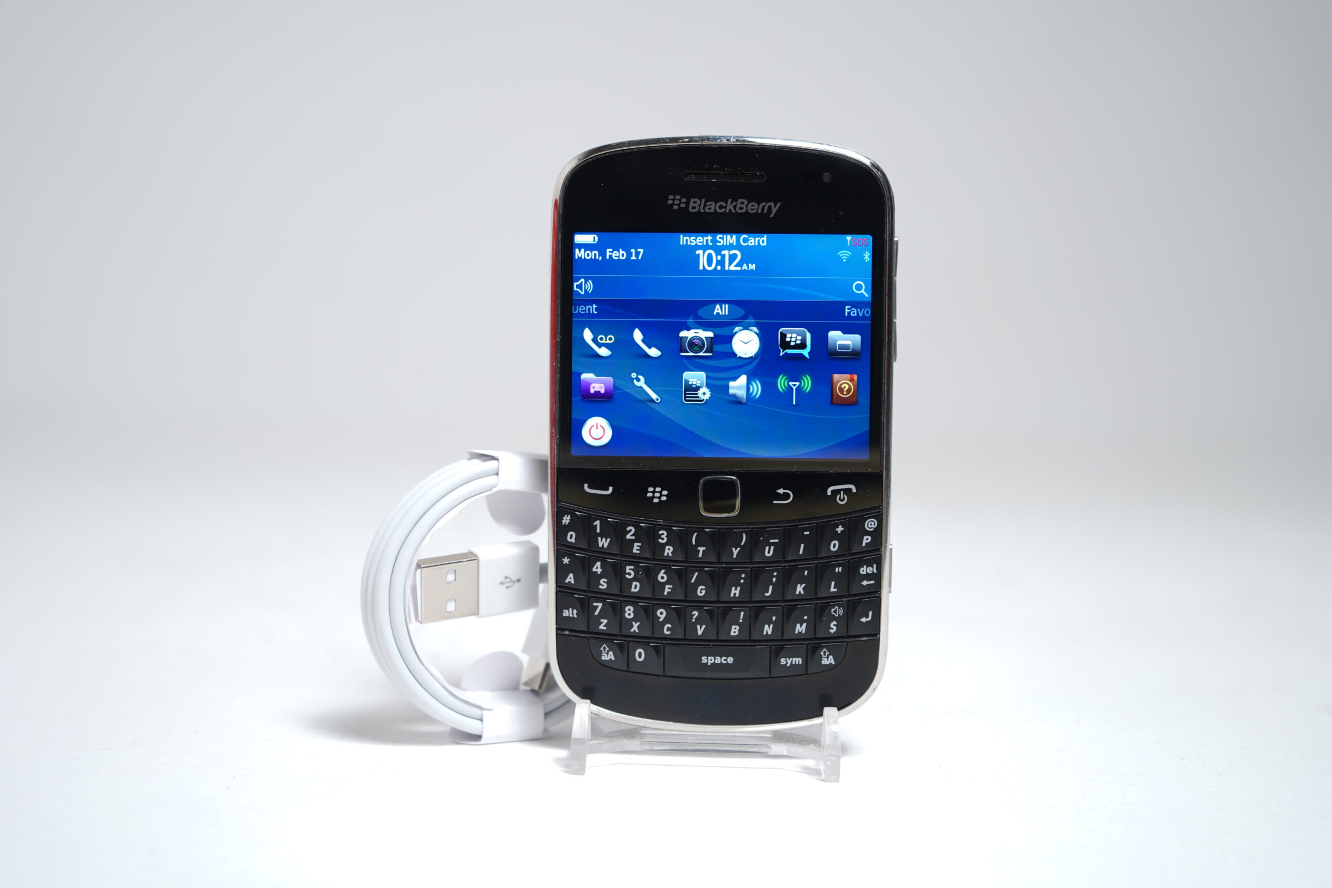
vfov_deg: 30.5
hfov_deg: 44.5
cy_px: 444
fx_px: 1628
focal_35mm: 44
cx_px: 666
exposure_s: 1/4
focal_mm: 44
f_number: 4.5
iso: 64
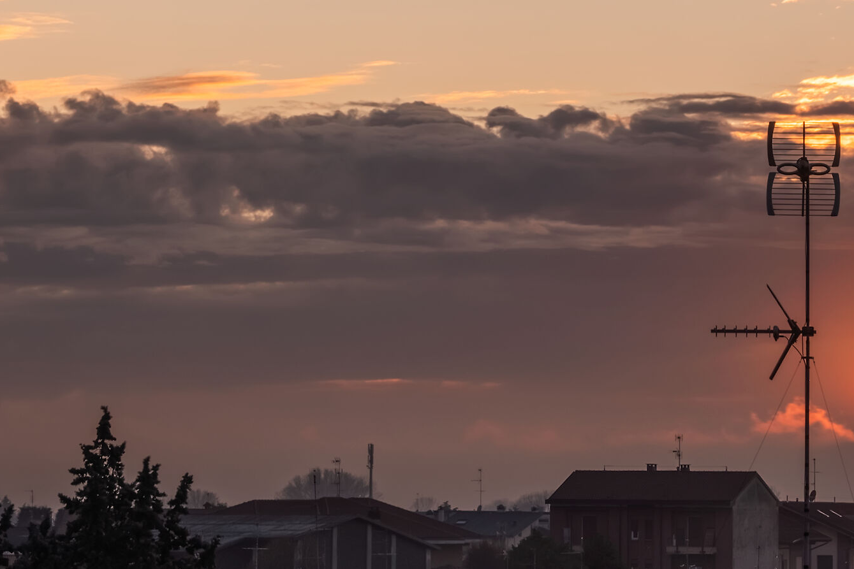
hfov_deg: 8.8
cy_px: 148
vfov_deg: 5.9
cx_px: 514
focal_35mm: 233
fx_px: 5527
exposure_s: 1/10
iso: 320
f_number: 14
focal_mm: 86.4
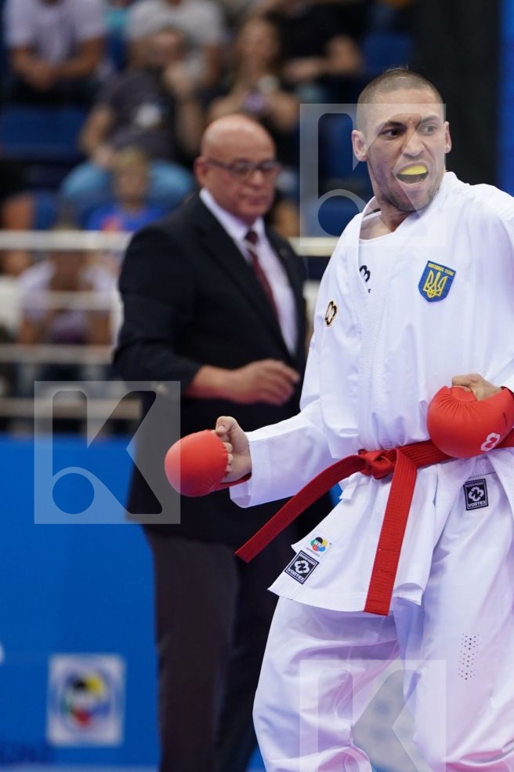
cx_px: 373
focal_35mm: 366
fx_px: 7838
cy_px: 453
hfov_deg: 3.8
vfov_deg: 5.6
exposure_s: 1/1000
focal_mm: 200
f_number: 2.8
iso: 1250
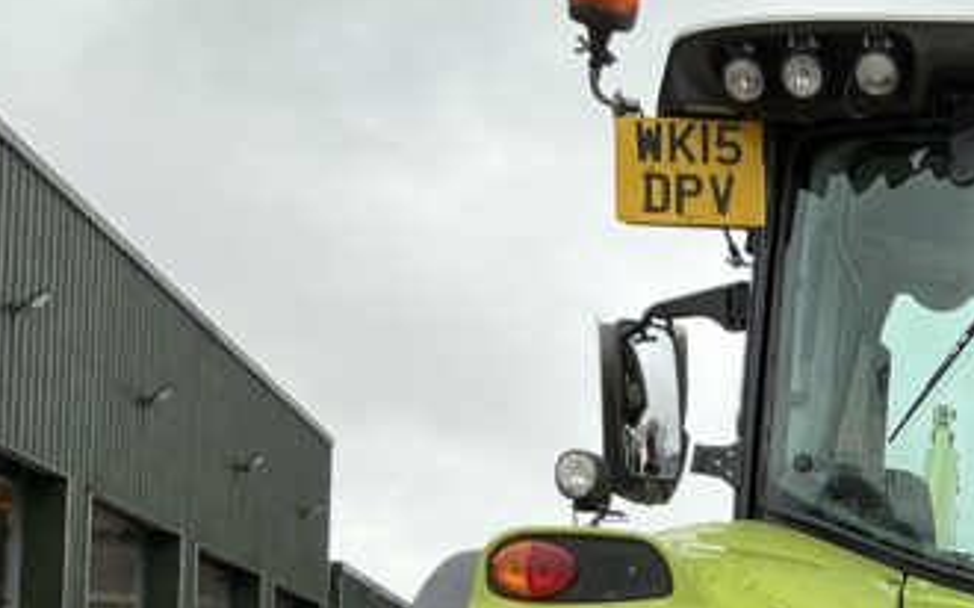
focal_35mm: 92
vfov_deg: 13.8
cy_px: 732
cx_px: 1334
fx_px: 2441
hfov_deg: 20.3
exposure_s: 1/159
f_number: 1.8
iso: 20
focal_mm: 3
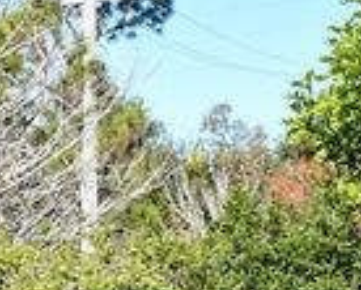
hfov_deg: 8.1
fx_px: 2516
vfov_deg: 6.5
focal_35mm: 235
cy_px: 381
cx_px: -160
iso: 160
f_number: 8
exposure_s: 1/250
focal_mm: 27
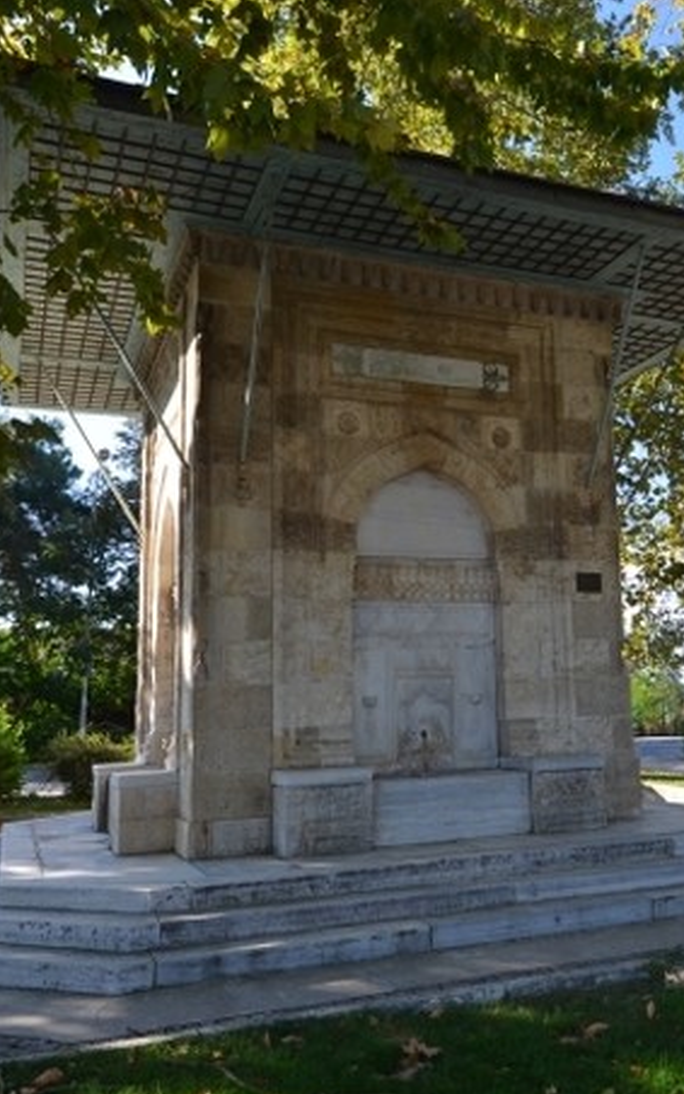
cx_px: 491
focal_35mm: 33
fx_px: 985
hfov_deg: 37.6
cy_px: 555
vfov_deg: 58.1
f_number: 5.6
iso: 320
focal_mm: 14
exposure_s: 1/125
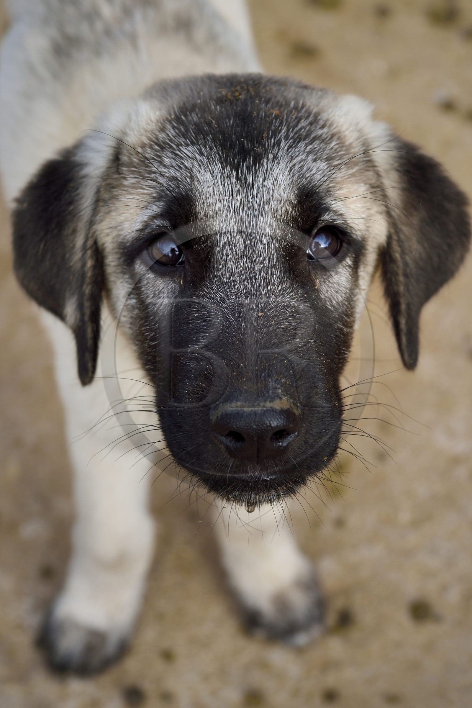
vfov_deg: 28.8
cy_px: 354
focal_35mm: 70
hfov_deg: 19.5
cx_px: 236
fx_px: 1377
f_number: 8
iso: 200
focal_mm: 70
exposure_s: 1/250
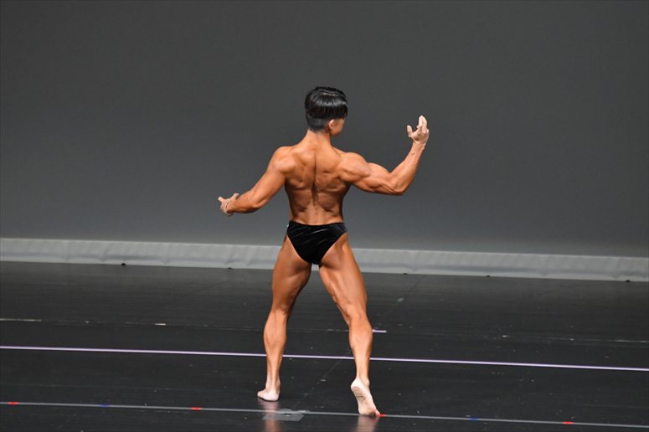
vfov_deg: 4.0
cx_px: 324
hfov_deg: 6.0
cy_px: 216
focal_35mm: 345
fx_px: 6217
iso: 4000
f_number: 5.6
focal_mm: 230
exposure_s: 1/400
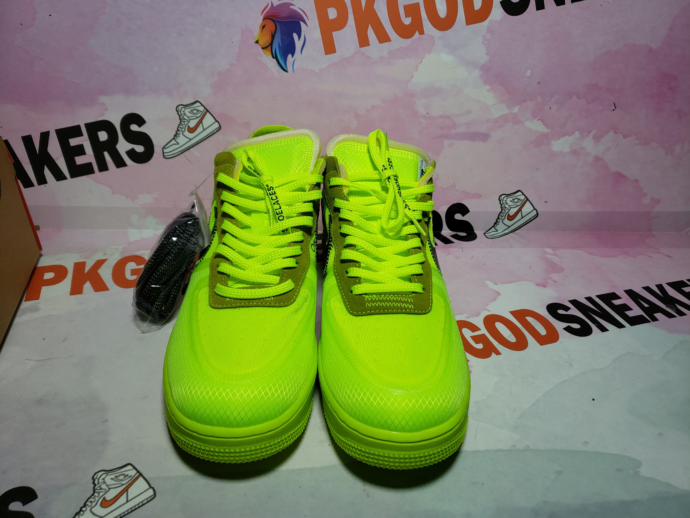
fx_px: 518
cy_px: 259
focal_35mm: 26
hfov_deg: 67.3
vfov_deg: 53.1
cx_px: 345
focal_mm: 4.3
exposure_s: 1/1013
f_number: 1.5
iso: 50
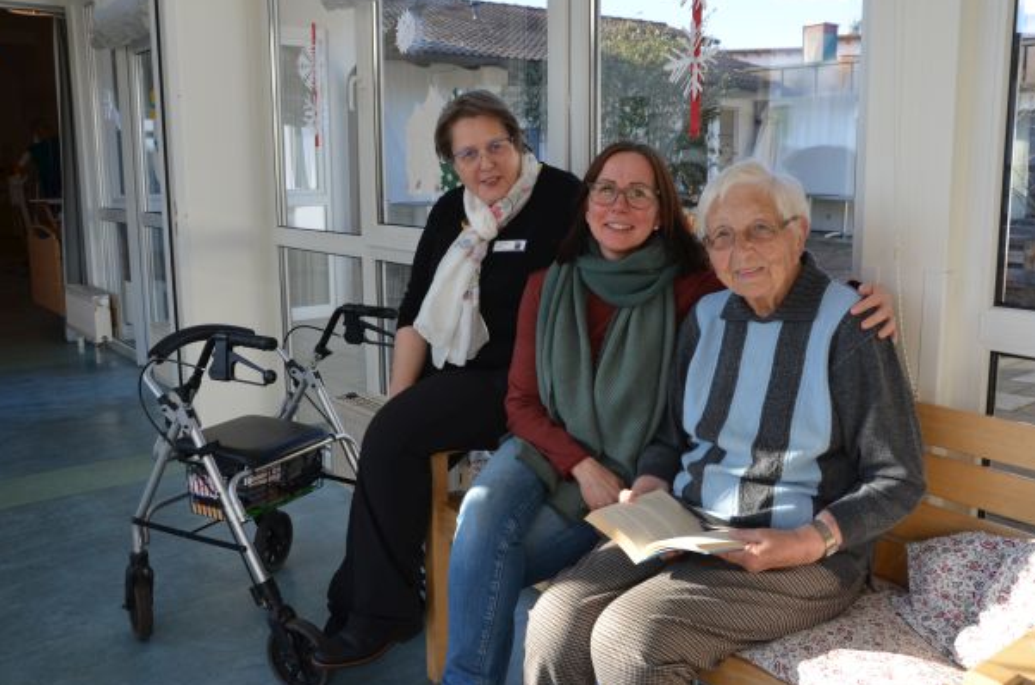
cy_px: 329
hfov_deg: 56.5
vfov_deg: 39.2
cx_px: 536
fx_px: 962
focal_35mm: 34
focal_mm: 21
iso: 200
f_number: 6.3
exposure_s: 1/160
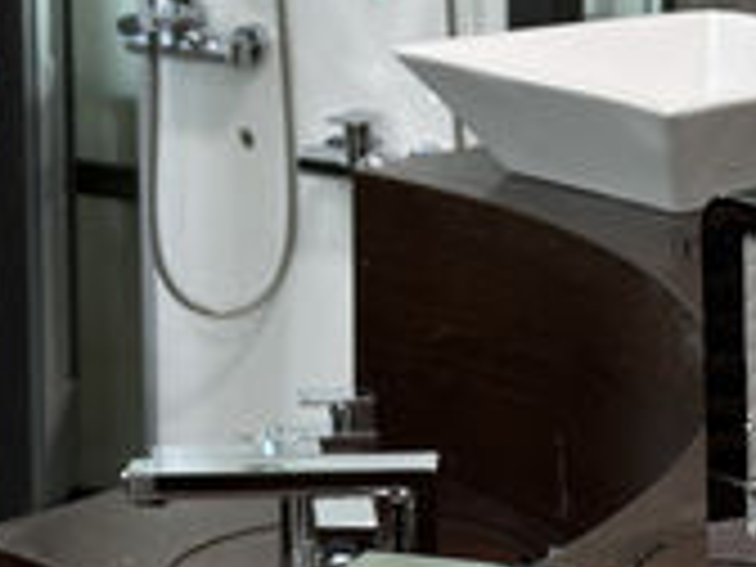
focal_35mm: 171
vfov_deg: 8.7
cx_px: 891
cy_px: 126
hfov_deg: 11.3
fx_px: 3735
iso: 80
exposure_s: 1/60
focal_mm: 6.86
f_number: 1.78
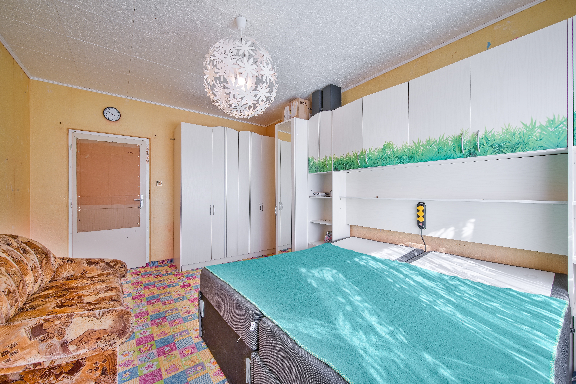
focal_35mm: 14
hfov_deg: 104.3
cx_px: 288
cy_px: 192
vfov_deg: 81.1
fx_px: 224
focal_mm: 14
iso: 100
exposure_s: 1/6
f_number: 11
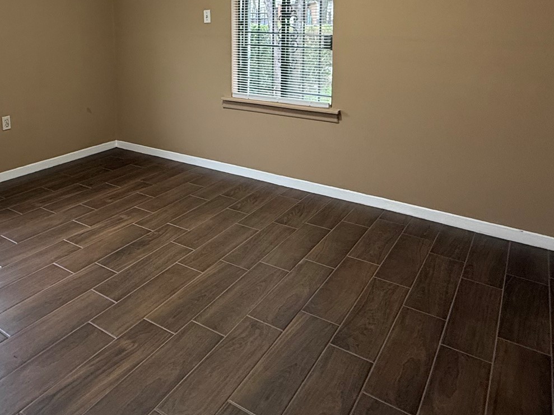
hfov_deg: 60.8
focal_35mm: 29
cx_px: 206
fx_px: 464
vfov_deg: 45.1
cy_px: 65
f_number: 2.2
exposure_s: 1/60
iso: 200
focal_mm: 2.22
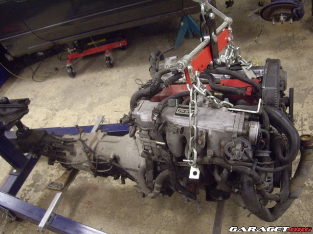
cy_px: 117
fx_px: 344
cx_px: 156
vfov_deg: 37.7
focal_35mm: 38
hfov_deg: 49.0
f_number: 2.8
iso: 400
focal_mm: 7.9
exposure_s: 1/40
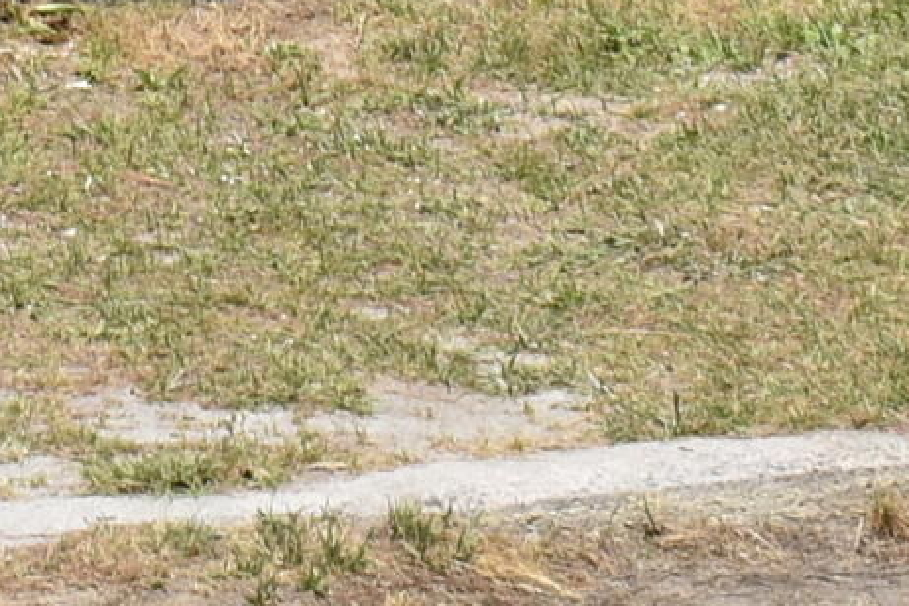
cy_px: -1250
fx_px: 5908
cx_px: -401
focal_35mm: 234
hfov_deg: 8.6
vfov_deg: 5.5
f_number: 10
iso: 200
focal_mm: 24
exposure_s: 1/400
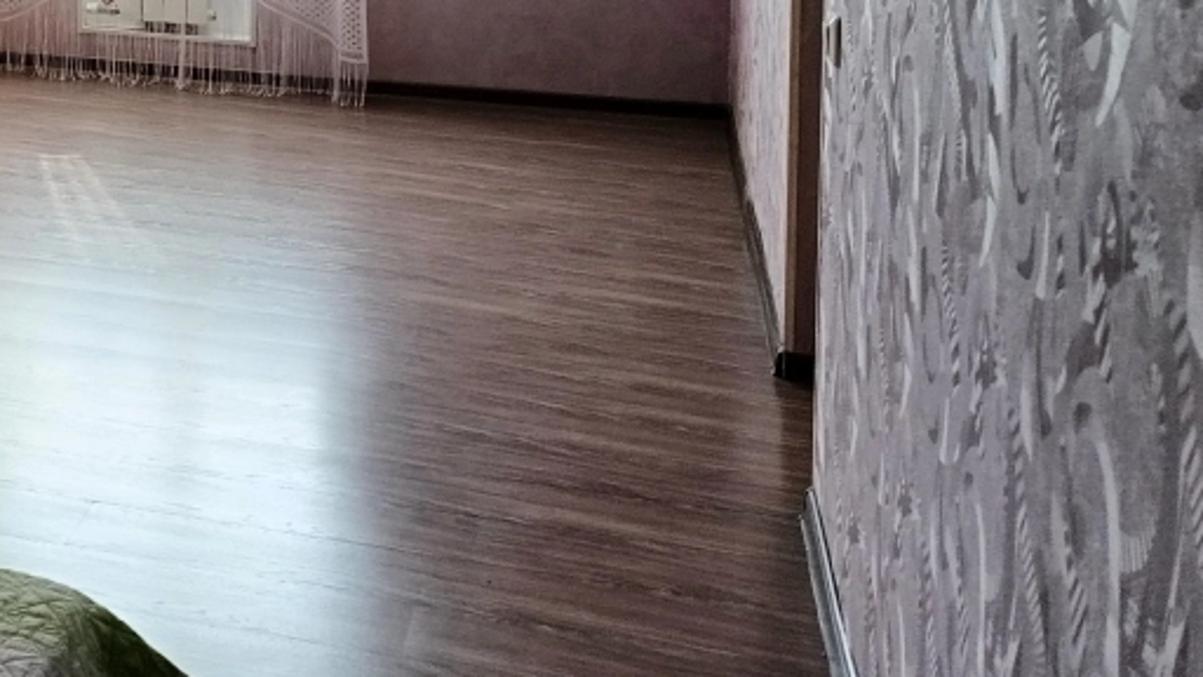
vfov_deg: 17.6
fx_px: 2042
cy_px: -201
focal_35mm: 64
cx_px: -136
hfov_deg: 29.4
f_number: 1.75
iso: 499
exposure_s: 1/100
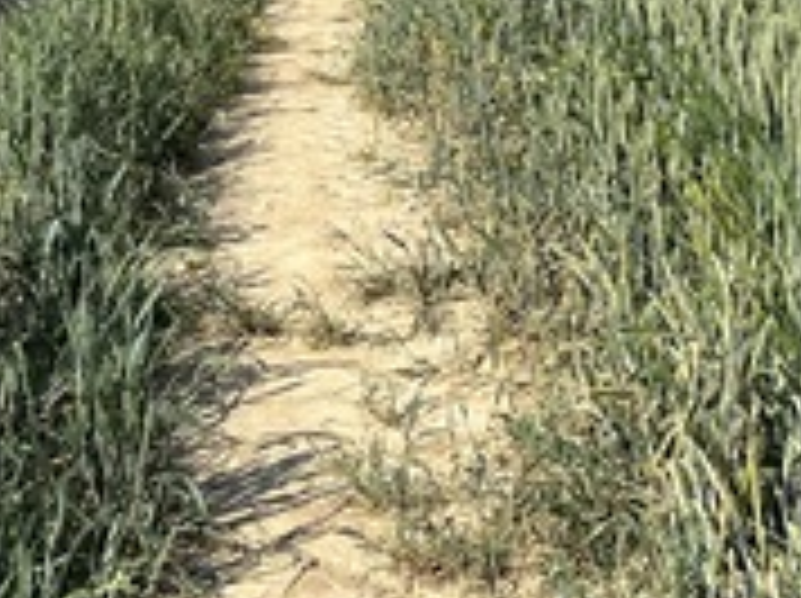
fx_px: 1872
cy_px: -261
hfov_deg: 24.0
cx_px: 252
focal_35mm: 81
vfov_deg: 16.7
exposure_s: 1/4545
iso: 80
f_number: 1.78
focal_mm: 6.86
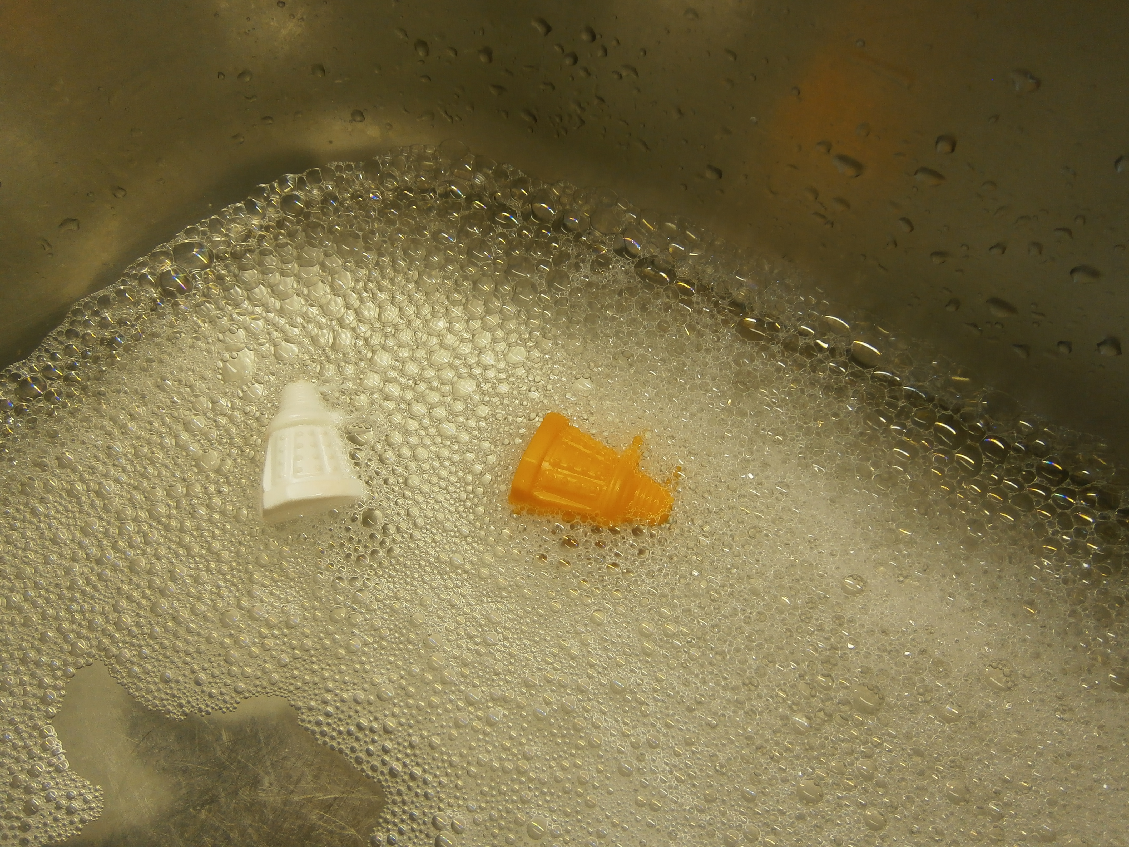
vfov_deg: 53.1
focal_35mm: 26
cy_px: 424
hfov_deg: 67.3
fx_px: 848
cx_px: 564
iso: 100
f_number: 2.8
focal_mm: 4.7
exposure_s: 1/30
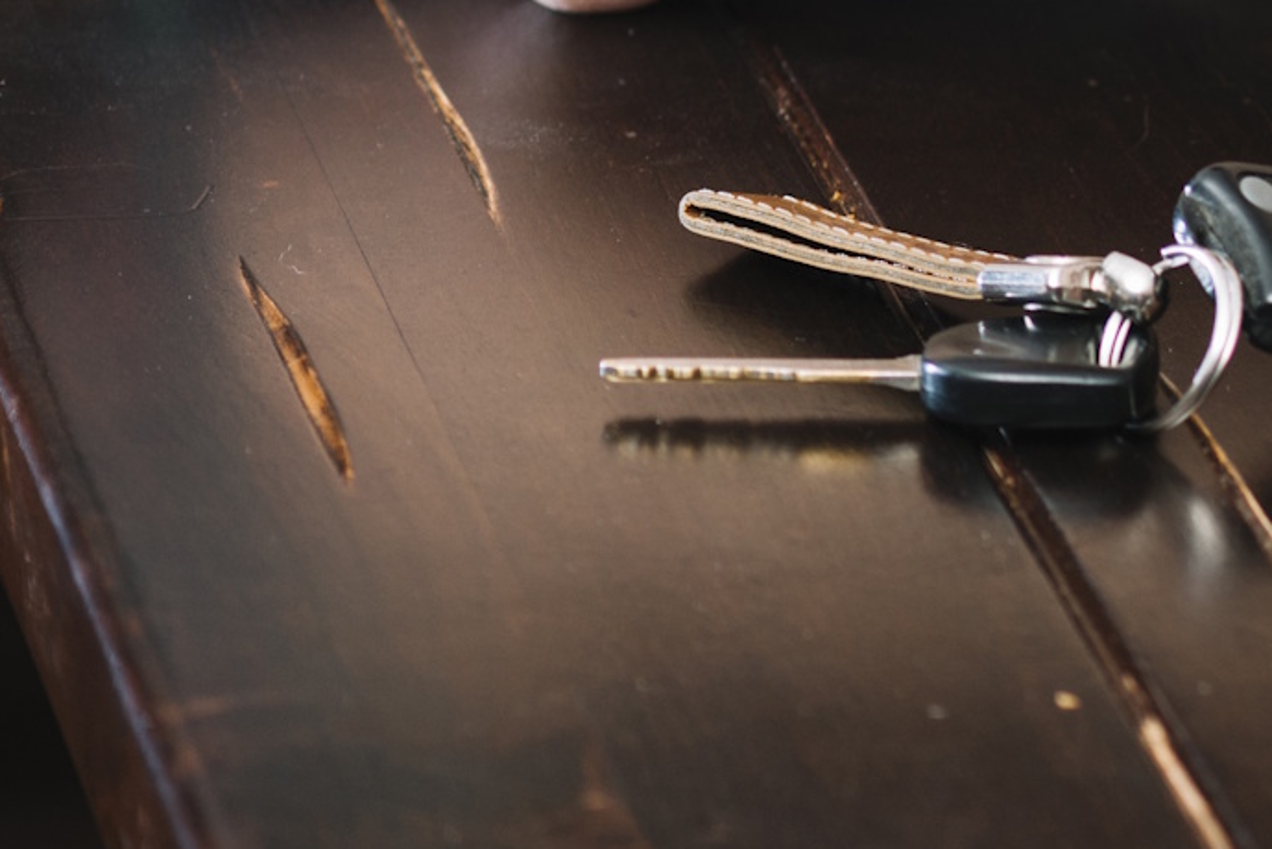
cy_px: -620
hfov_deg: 5.3
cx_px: 2239
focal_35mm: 381
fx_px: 13467
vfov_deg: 3.6
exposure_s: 1/100
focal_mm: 105
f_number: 4.5
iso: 250
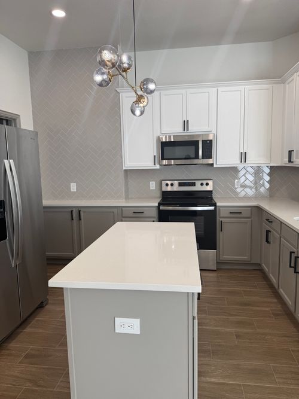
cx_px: 150
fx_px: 276
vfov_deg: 71.6
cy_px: 200
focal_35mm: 24
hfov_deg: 56.8
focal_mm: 6.76
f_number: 1.78
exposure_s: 1/129
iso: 64
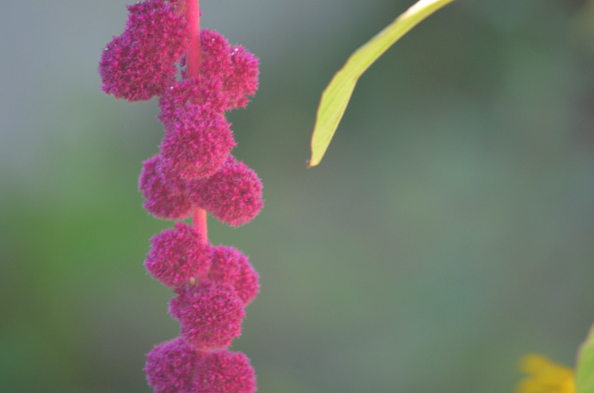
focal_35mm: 450
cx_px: 297
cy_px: 196
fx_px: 7409
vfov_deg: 3.0
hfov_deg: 4.6
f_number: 5.6
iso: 800
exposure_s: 1/160
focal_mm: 300
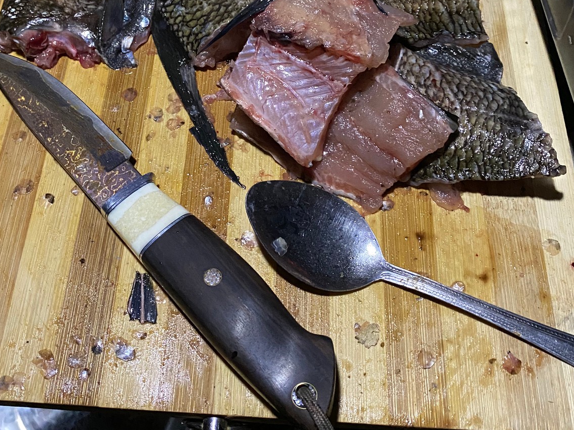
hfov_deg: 56.4
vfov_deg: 44.1
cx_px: 233
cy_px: 235
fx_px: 531
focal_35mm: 32
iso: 1000
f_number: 1.8
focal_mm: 4.25
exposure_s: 1/30
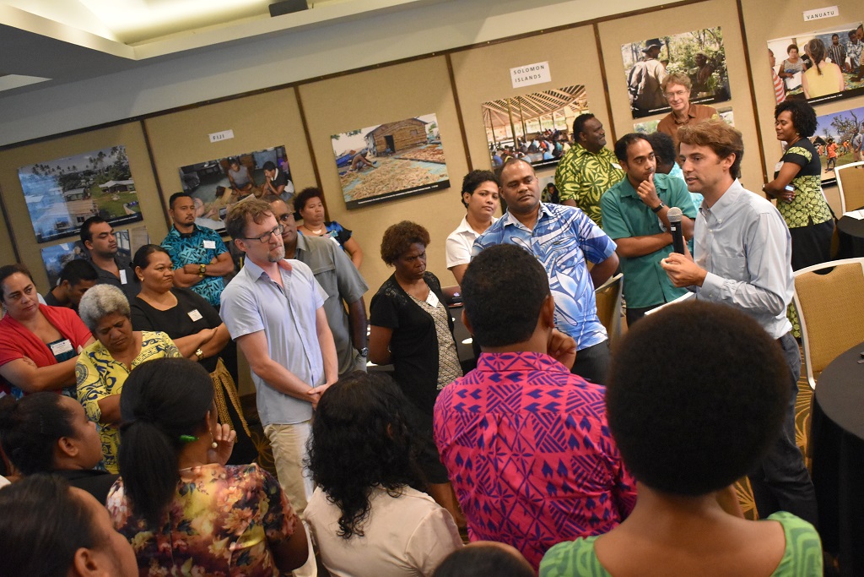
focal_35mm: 39
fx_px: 936
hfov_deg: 49.5
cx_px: 432
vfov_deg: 34.2
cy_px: 288
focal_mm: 26
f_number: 4
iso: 4500
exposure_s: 1/60
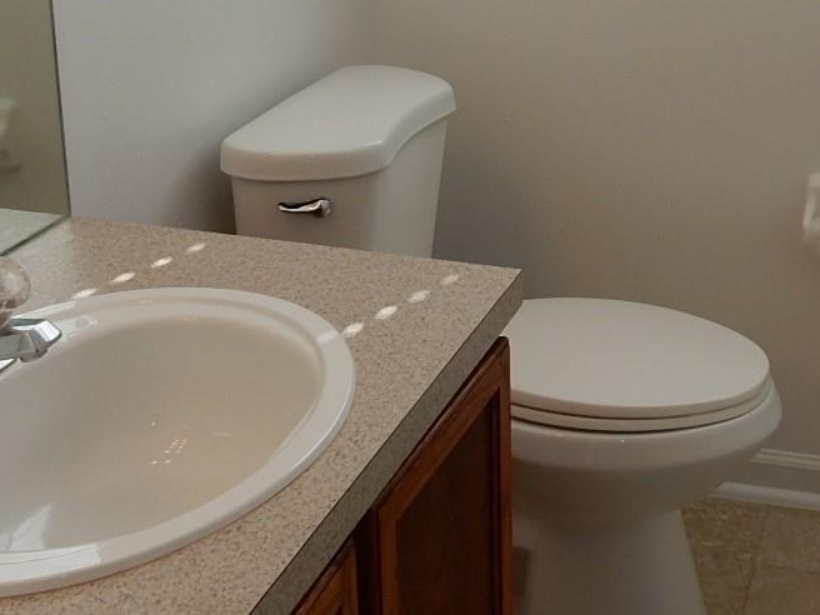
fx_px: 1445
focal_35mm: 61
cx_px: 634
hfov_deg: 31.0
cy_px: 40
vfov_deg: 23.3
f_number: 3.7
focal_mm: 4.5
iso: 125
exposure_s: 1/200
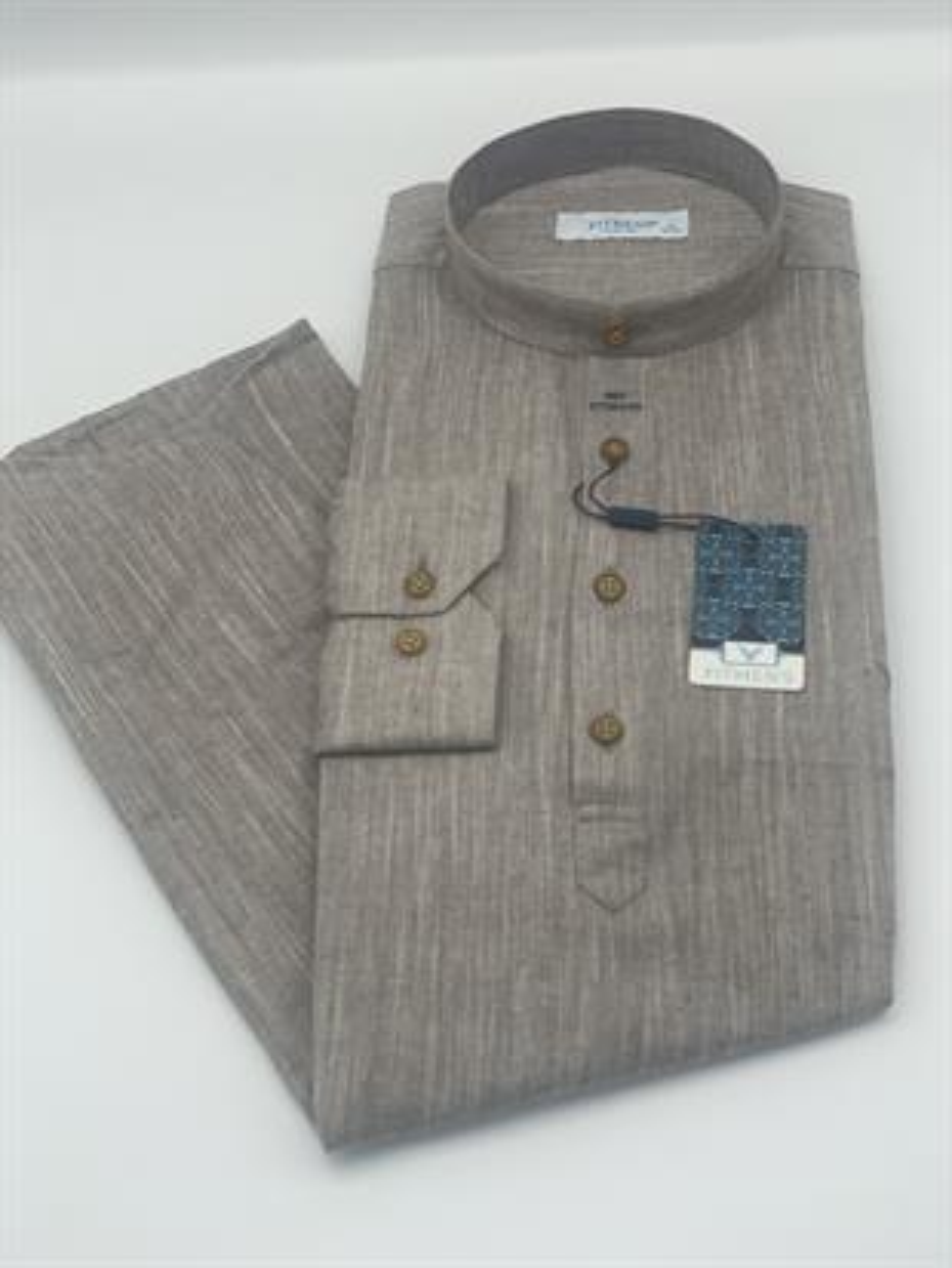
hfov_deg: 28.0
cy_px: 634
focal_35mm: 52
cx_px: 476
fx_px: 1906
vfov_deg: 36.8
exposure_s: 1/326
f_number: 2
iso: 32
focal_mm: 6
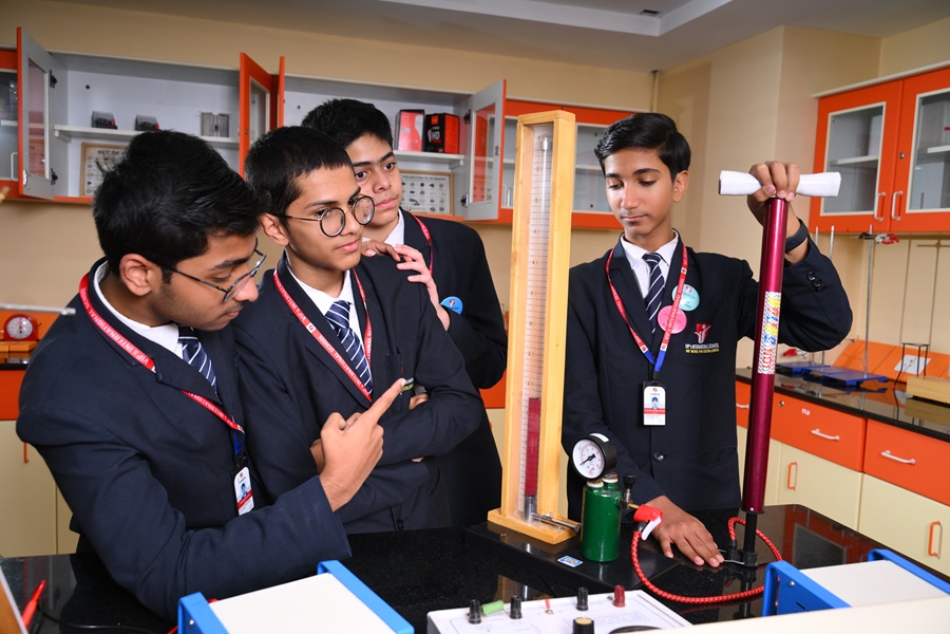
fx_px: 739
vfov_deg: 46.4
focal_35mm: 28
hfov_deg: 65.5
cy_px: 317
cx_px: 475
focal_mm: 28
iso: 400
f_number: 5
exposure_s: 1/200
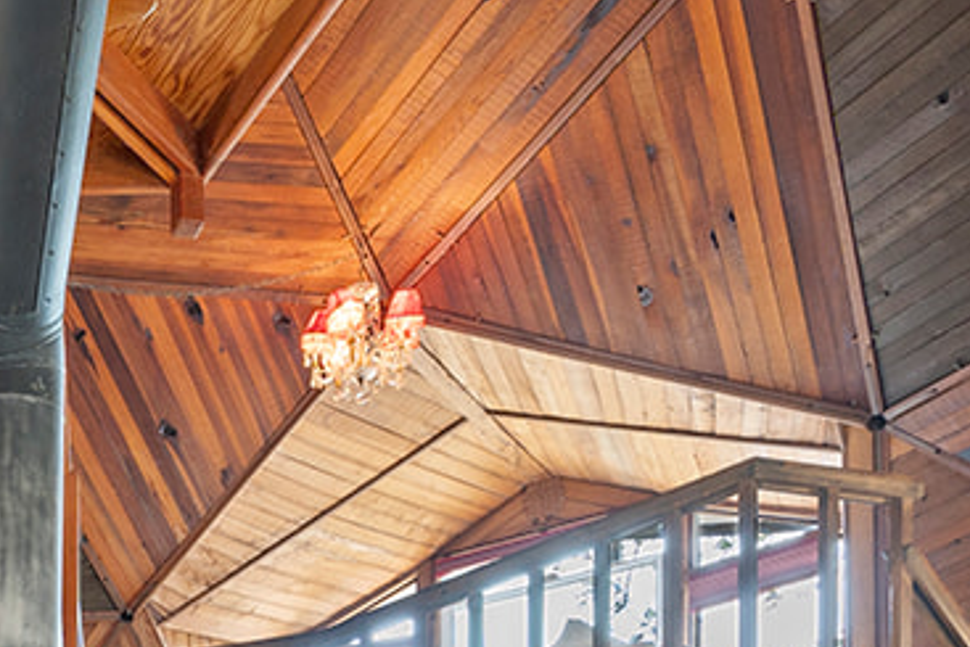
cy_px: 1229
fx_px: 1644
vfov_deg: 17.3
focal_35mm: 61
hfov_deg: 28.8
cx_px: -172
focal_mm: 14
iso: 100
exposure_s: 1/2.5
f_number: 8
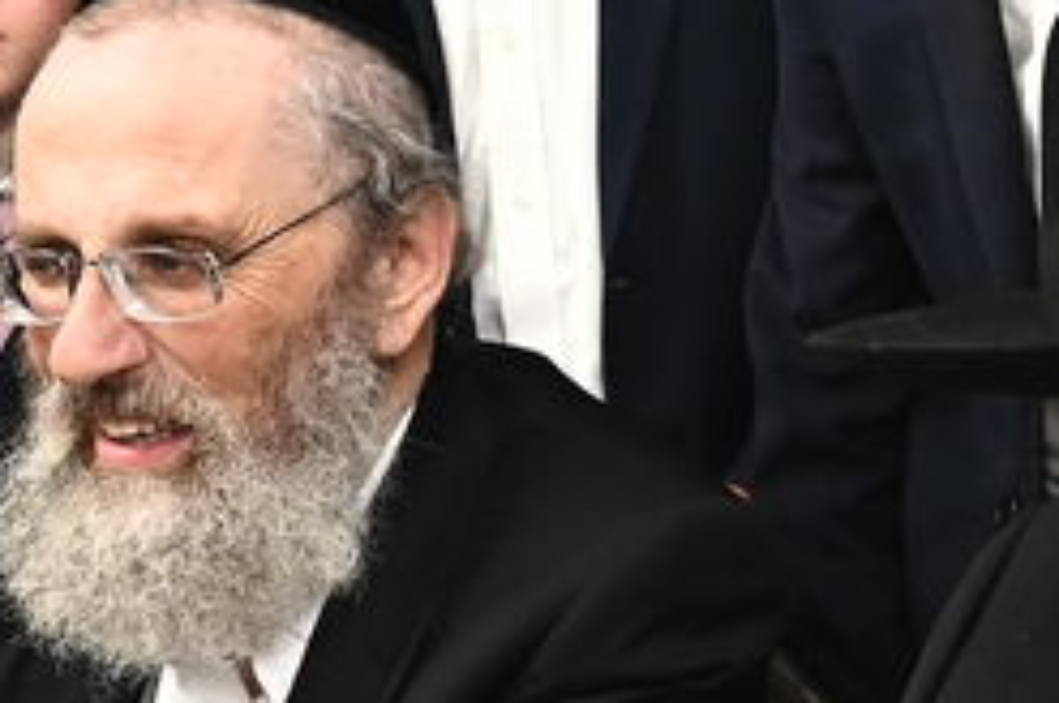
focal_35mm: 170
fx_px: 4994
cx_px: 1458
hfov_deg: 11.7
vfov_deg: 8.0
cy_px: 107
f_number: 5.6
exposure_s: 1/200
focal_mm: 30
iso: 3200
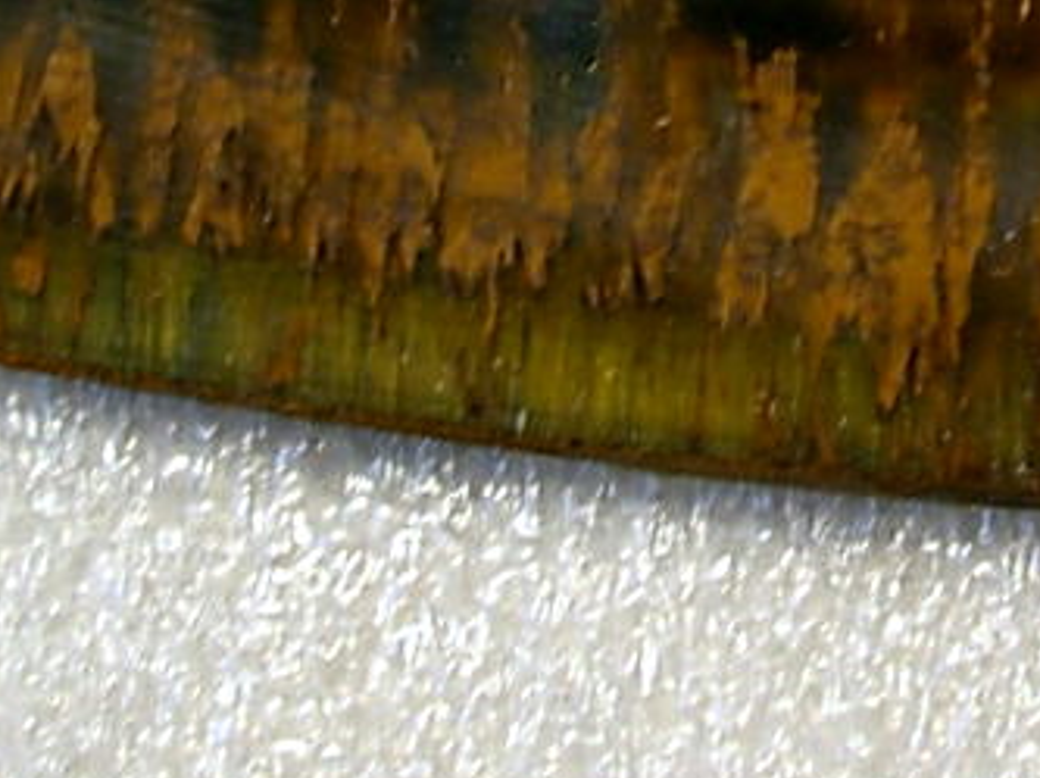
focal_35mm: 117
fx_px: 3511
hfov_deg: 16.4
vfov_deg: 12.4
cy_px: -103
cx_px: 1121
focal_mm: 6.3
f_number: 2.9
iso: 50
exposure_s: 1/17
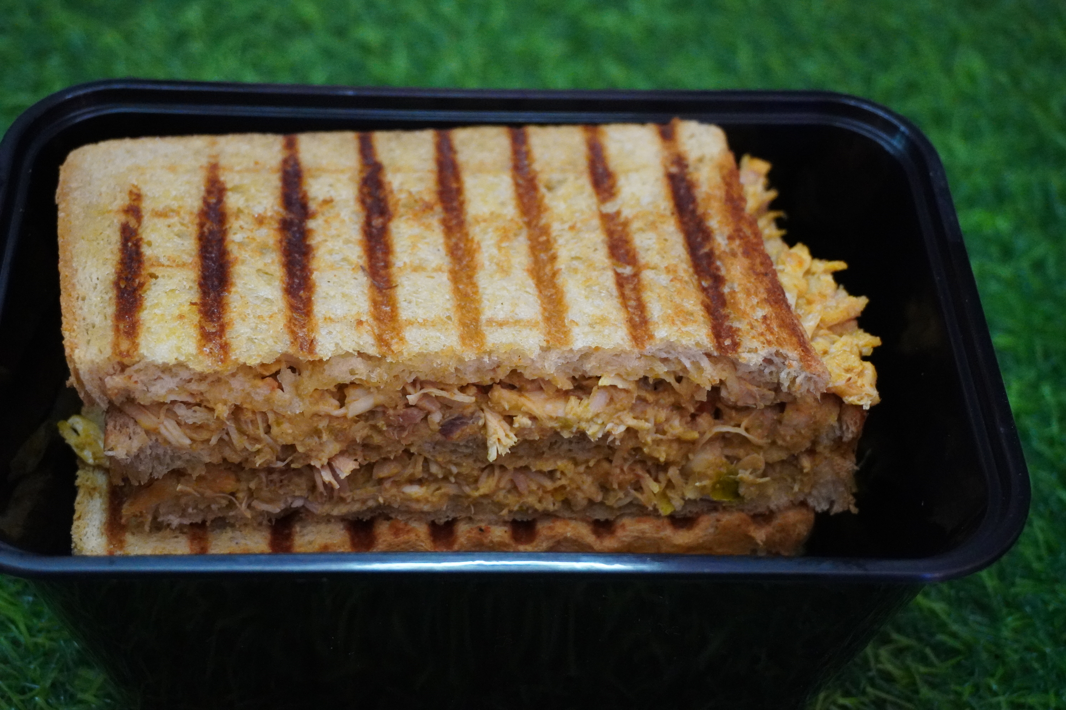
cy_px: 355
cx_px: 533
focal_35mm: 58
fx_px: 1732
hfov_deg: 34.2
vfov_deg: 23.2
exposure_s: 1/125
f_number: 5.6
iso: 6400
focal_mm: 39
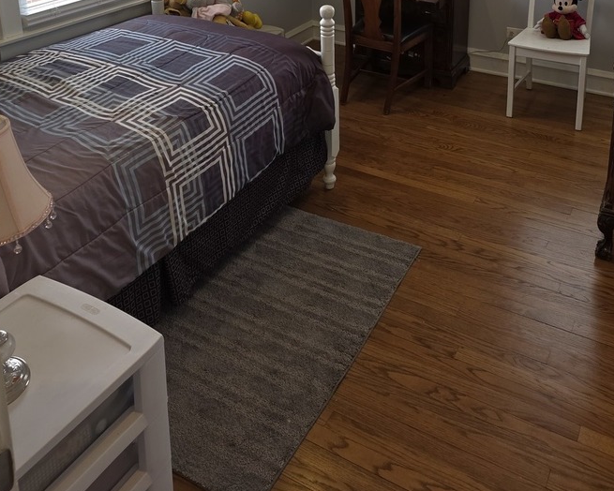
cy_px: -2
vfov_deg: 36.1
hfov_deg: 48.9
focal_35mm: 37
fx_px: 672
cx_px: 351
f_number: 1.7
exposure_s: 1/60
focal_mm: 6.25
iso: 40
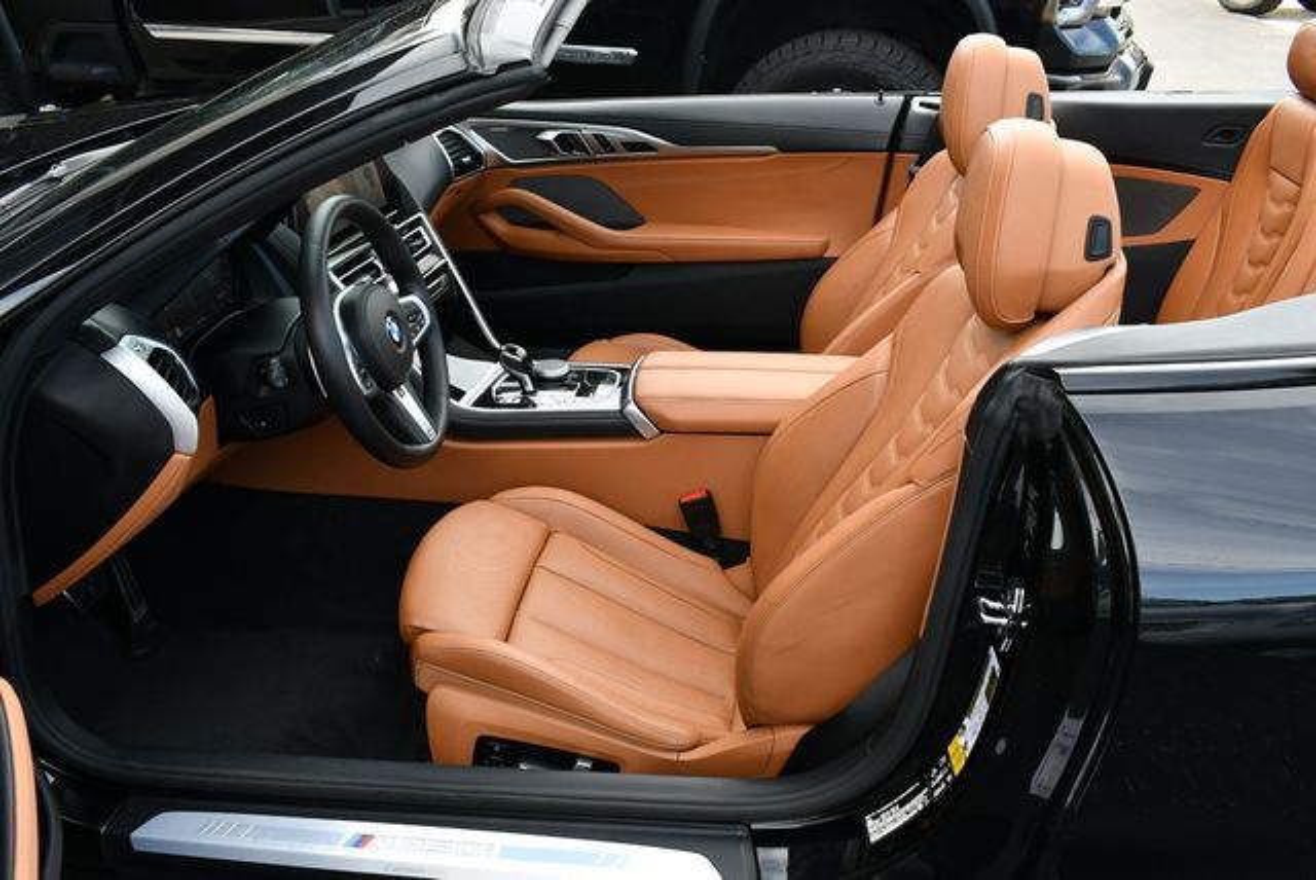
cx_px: 658
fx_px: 1317
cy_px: 440
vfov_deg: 36.9
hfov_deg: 53.1
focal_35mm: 36
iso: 360
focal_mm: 18
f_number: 5.6
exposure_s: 1/250
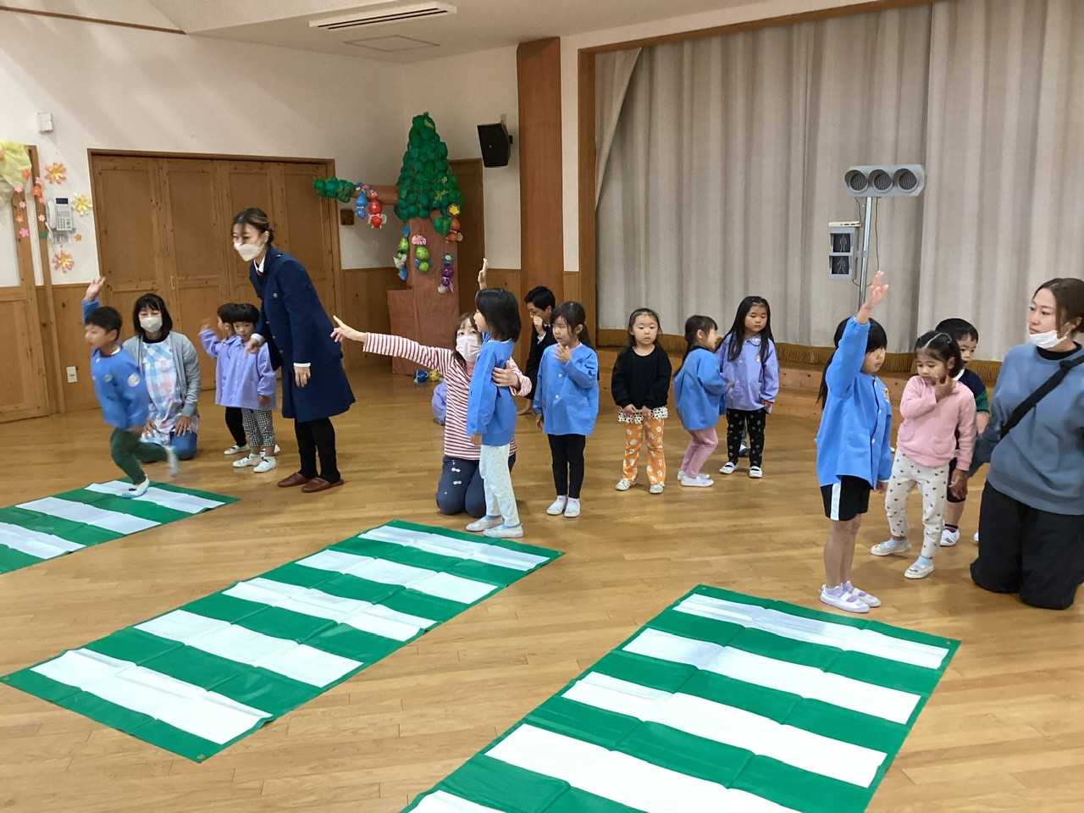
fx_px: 971
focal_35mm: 31
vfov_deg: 45.4
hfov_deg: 58.4
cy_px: 406
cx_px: 542
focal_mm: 3.3
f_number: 2.4
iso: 200
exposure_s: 1/60
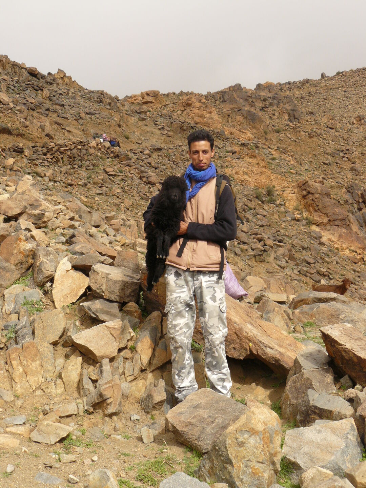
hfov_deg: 28.6
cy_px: 244
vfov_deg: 37.5
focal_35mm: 51
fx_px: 719
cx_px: 183
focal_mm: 8.4
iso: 100
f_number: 5.6
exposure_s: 1/320
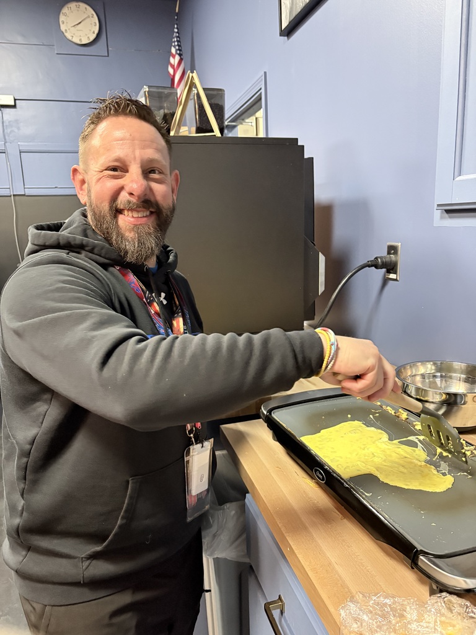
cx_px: 238
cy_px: 318
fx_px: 477
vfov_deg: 67.3
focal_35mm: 26
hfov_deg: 53.1
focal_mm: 5.96
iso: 500
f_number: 1.6
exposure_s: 1/40
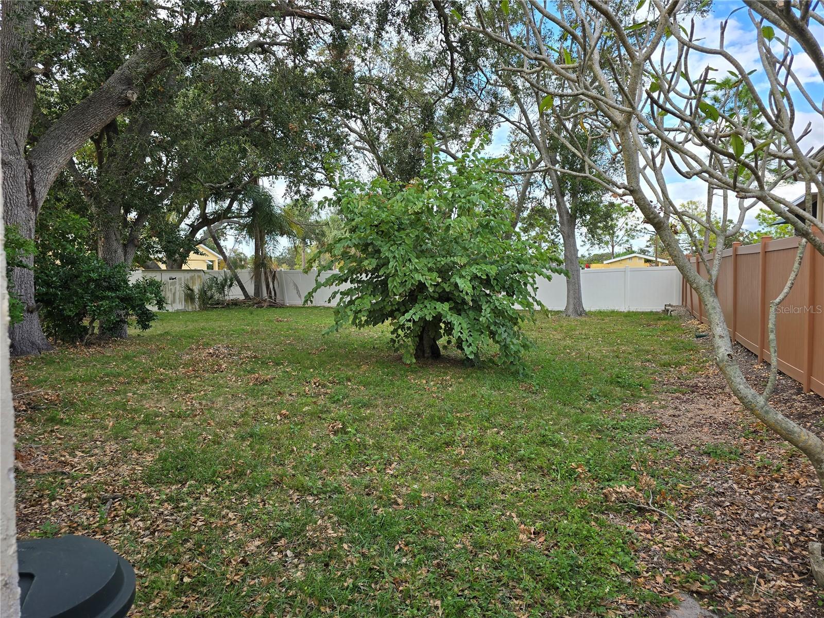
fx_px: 547
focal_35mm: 23
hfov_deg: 73.9
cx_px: 412
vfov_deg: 58.9
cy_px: 309
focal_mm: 6.3
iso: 12
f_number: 1.7
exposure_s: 1/188
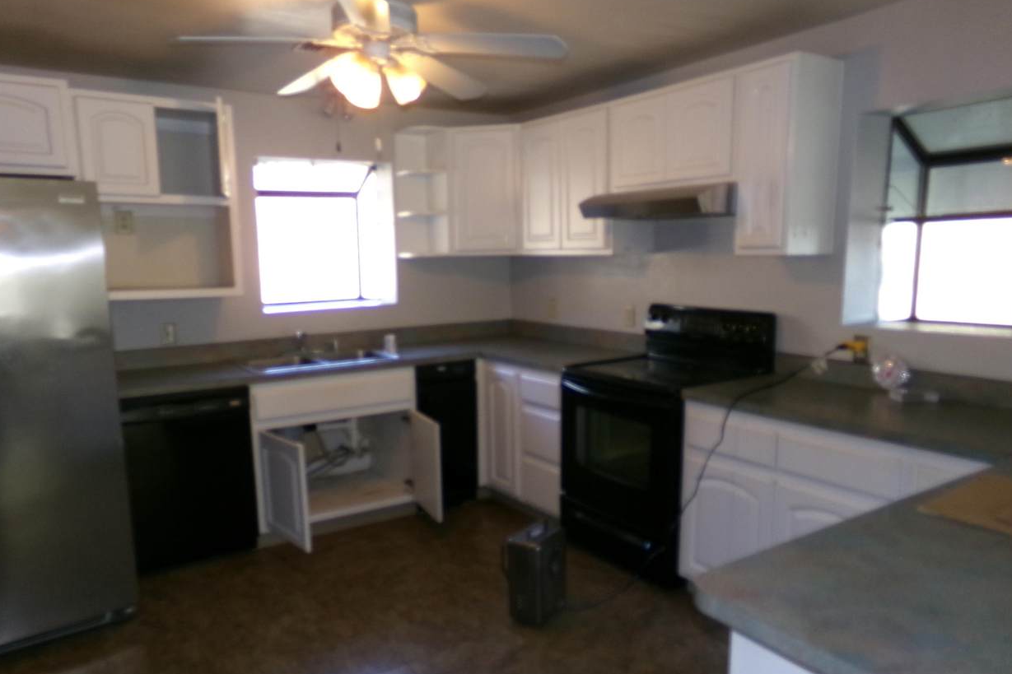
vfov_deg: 49.5
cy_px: 370
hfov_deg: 69.4
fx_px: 731
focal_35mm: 26
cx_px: 496
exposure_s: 1/34
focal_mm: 4.3
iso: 200
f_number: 3.7
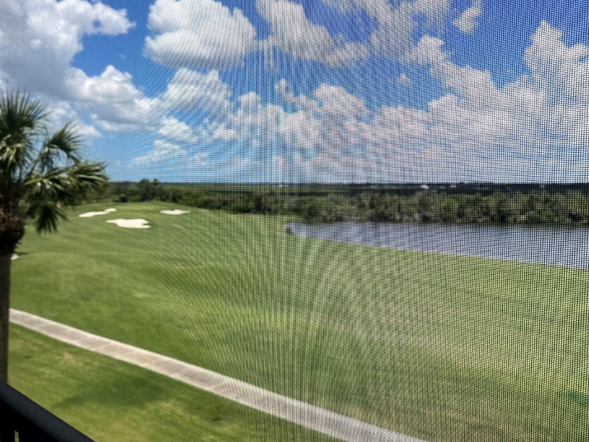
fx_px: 527
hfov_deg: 58.1
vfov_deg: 45.4
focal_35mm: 31
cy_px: 219
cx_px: 338
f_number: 1.6
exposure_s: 1/3165
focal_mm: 5.1
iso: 32
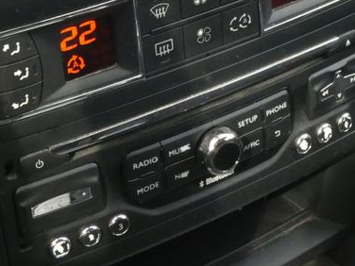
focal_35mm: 98
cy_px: -86
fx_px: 1005
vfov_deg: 14.4
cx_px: 186
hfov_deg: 20.0
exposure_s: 1/80
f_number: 6.3
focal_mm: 6.5
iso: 800
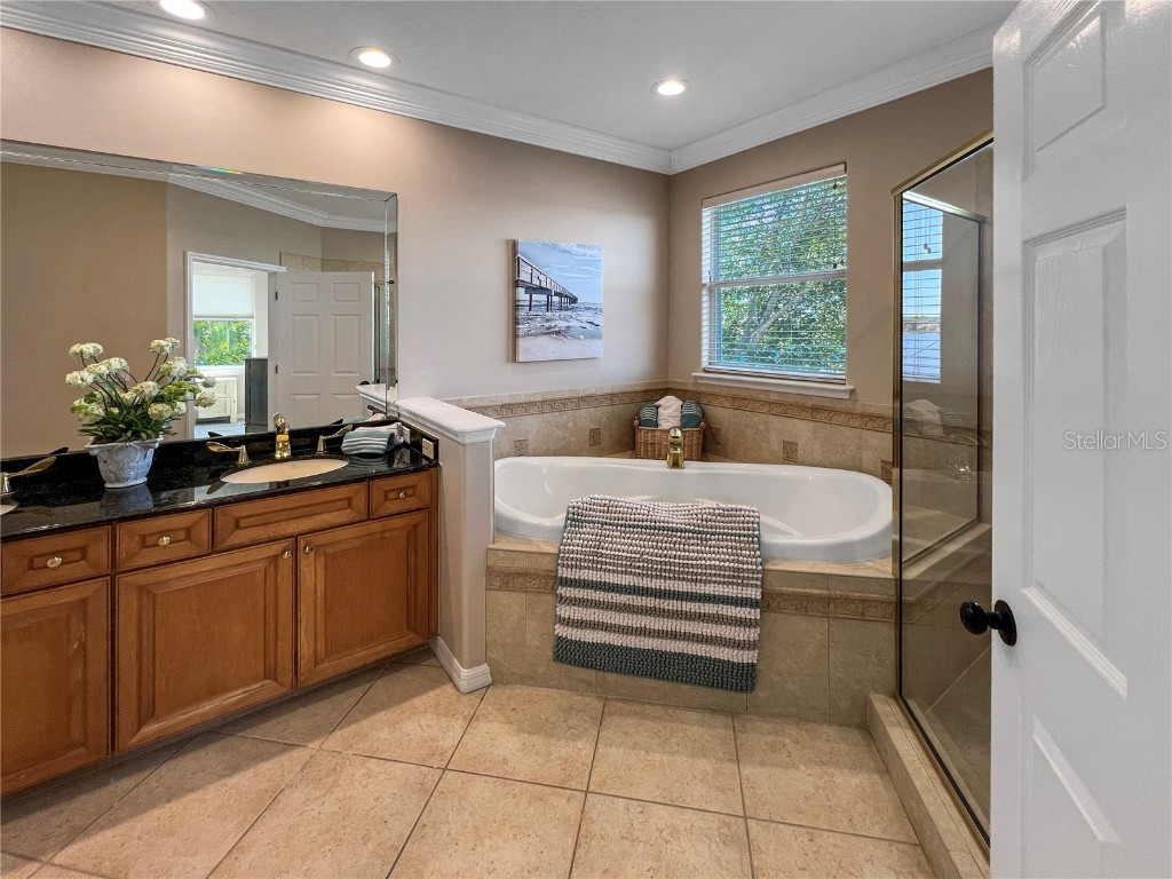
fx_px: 440
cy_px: 440
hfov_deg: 106.2
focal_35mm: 13
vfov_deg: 89.9
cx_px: 586
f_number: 1.8
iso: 80
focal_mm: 1.57
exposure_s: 1/120
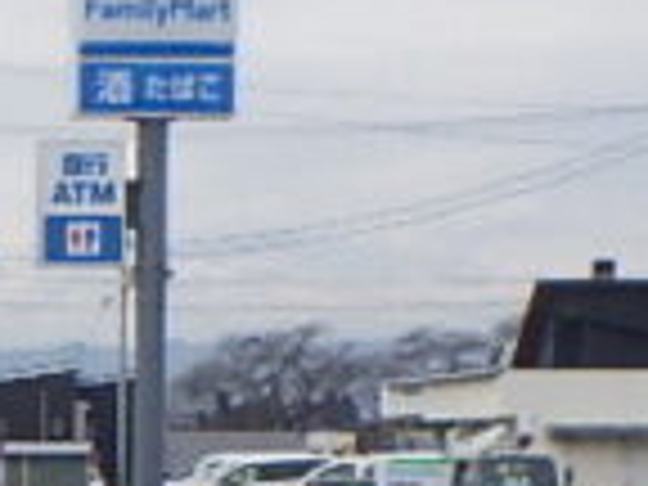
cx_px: -598
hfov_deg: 9.4
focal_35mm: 199
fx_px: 3725
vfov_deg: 7.4
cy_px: 590
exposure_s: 1/1000
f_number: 4.2
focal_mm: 5
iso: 250
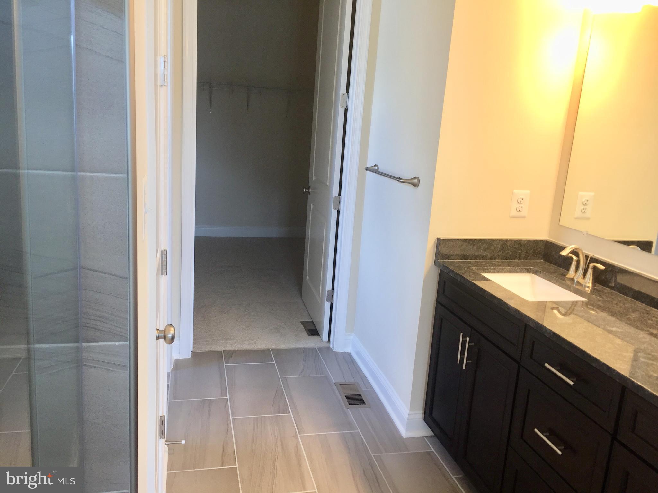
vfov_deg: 48.2
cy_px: 246
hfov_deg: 61.7
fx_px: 551
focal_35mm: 29
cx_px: 329
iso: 32
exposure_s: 1/30
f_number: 2.2
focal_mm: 4.15
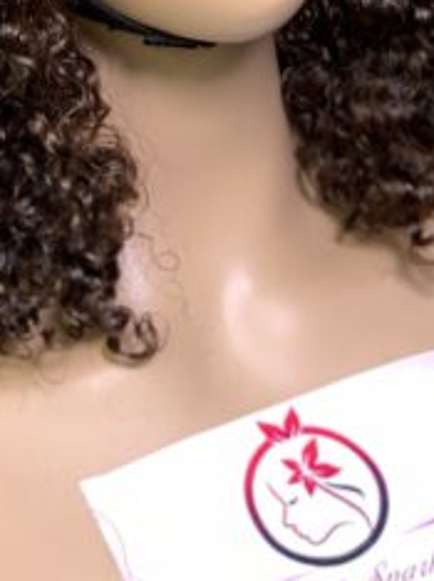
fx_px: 2981
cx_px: 131
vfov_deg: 10.9
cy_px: -171
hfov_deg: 8.3
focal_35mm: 178
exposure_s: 1/100
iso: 40
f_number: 2.4
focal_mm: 6
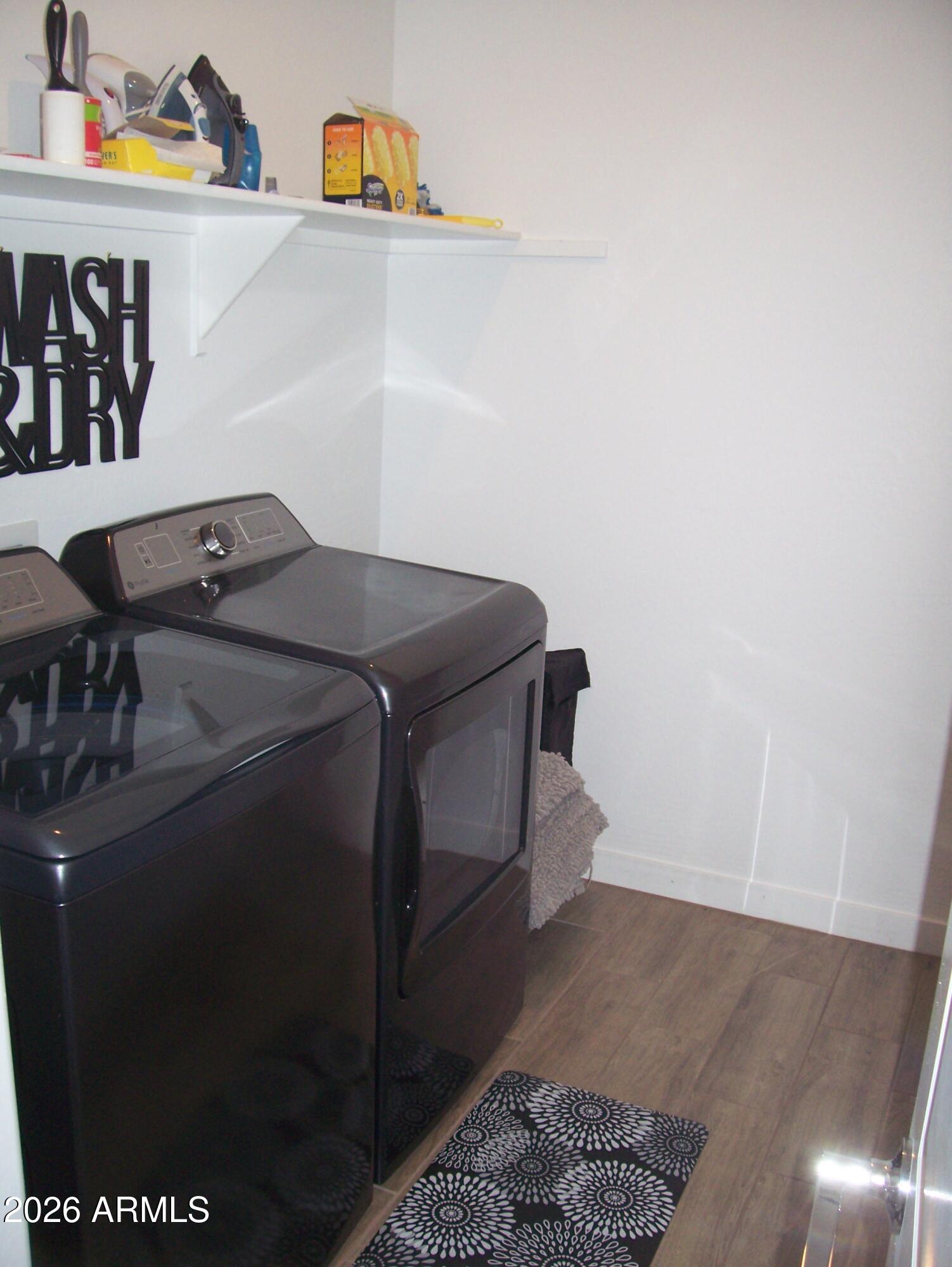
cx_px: 476
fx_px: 1245
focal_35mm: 34
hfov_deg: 41.8
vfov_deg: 53.9
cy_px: 634
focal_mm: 5.6
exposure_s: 1/60
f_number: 2.7
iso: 160
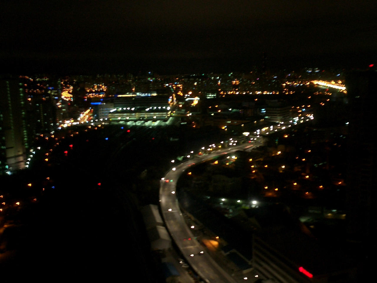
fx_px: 403
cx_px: 188
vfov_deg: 38.7
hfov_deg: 50.1
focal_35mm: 37
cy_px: 142
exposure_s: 1
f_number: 3.5
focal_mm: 5.6
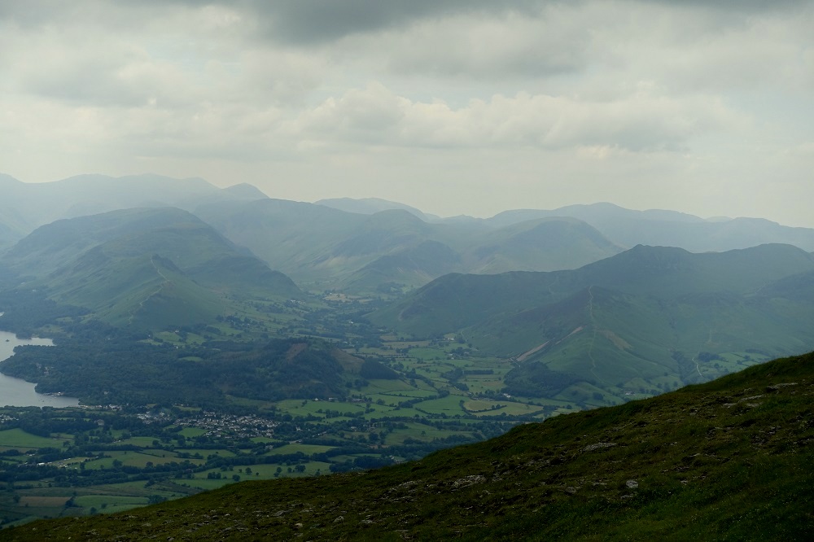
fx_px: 1582
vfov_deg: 19.4
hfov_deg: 28.9
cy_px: 271
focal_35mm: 70
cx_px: 407
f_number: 5.6
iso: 125
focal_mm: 25.7
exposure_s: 1/640
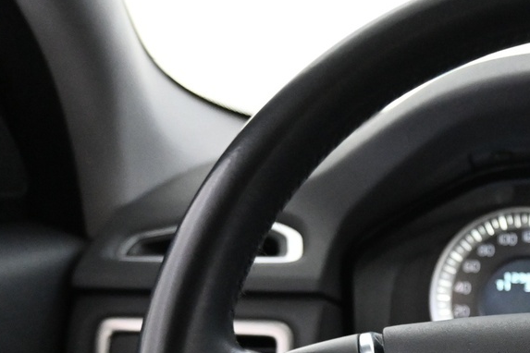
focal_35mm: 83
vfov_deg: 15.8
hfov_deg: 22.7
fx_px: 1218
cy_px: 434
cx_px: 624
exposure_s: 1/30
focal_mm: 19.5
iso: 4000
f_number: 3.8
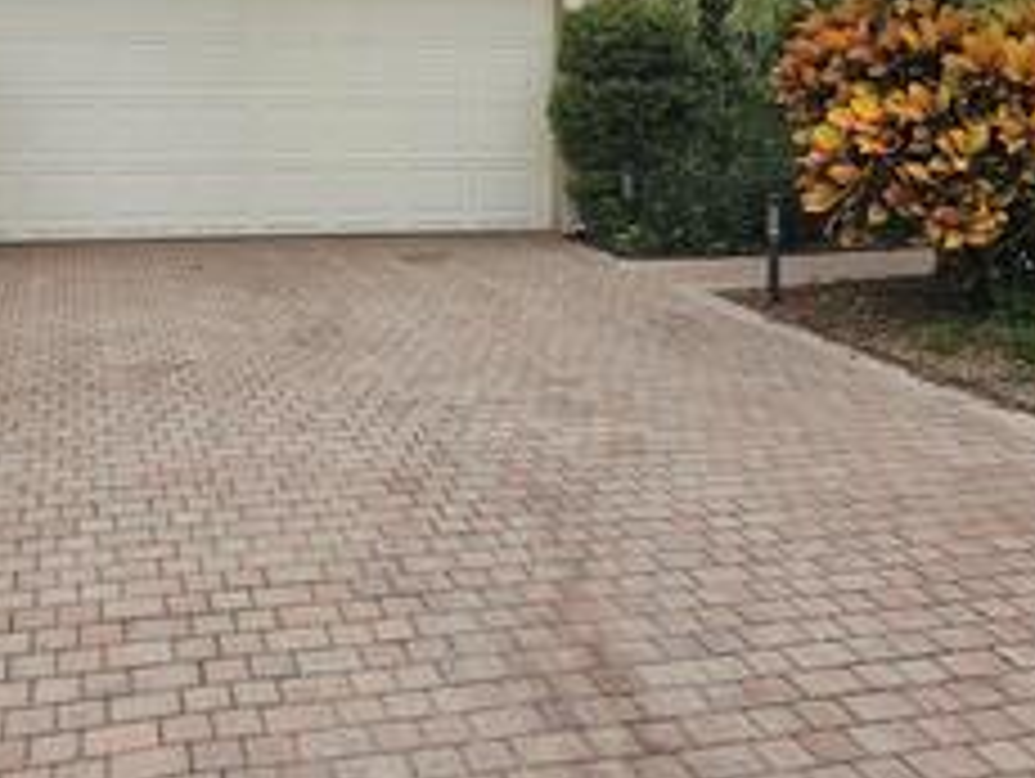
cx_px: 346
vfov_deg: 34.6
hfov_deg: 46.0
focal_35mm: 40
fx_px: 1197
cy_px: 130
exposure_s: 1/253
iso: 10
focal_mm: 6.3
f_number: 1.7
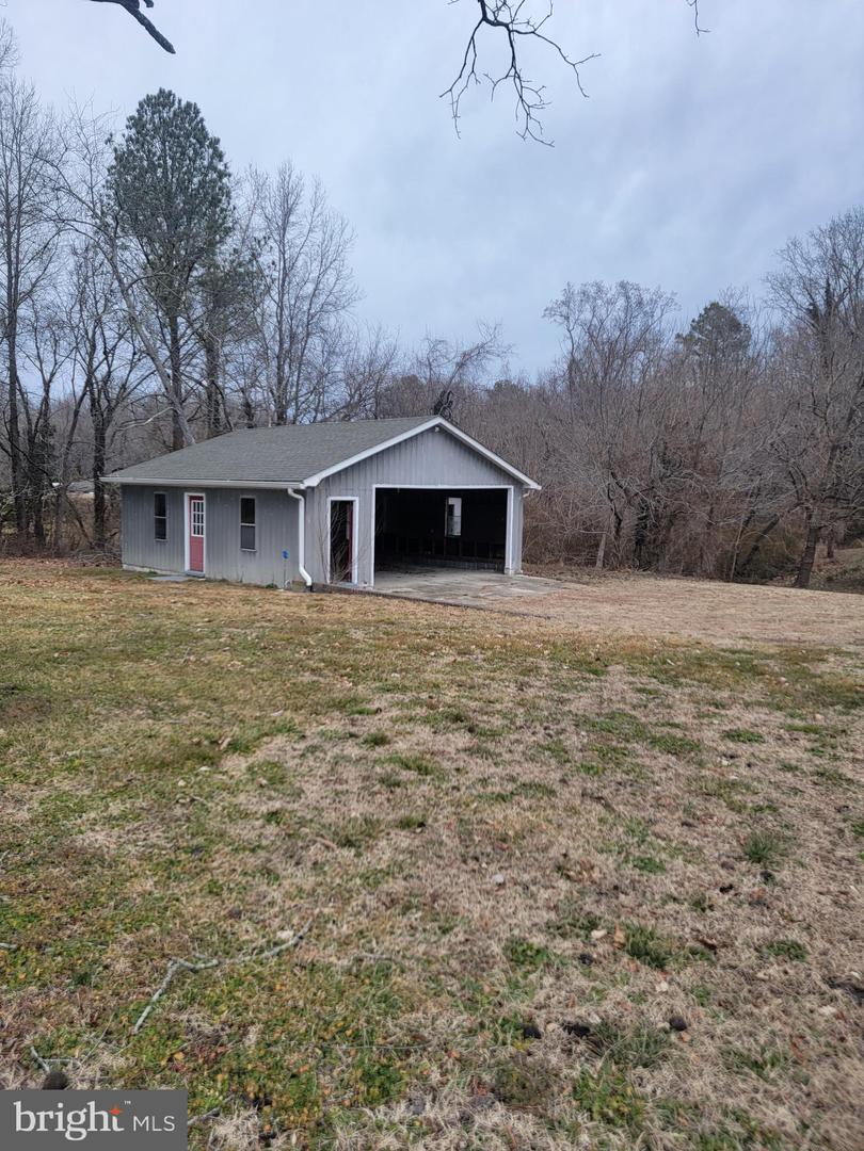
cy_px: 576
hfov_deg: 56.8
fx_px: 799
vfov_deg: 71.6
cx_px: 432
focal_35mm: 24
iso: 16
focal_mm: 6.7
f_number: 1.8
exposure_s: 1/197
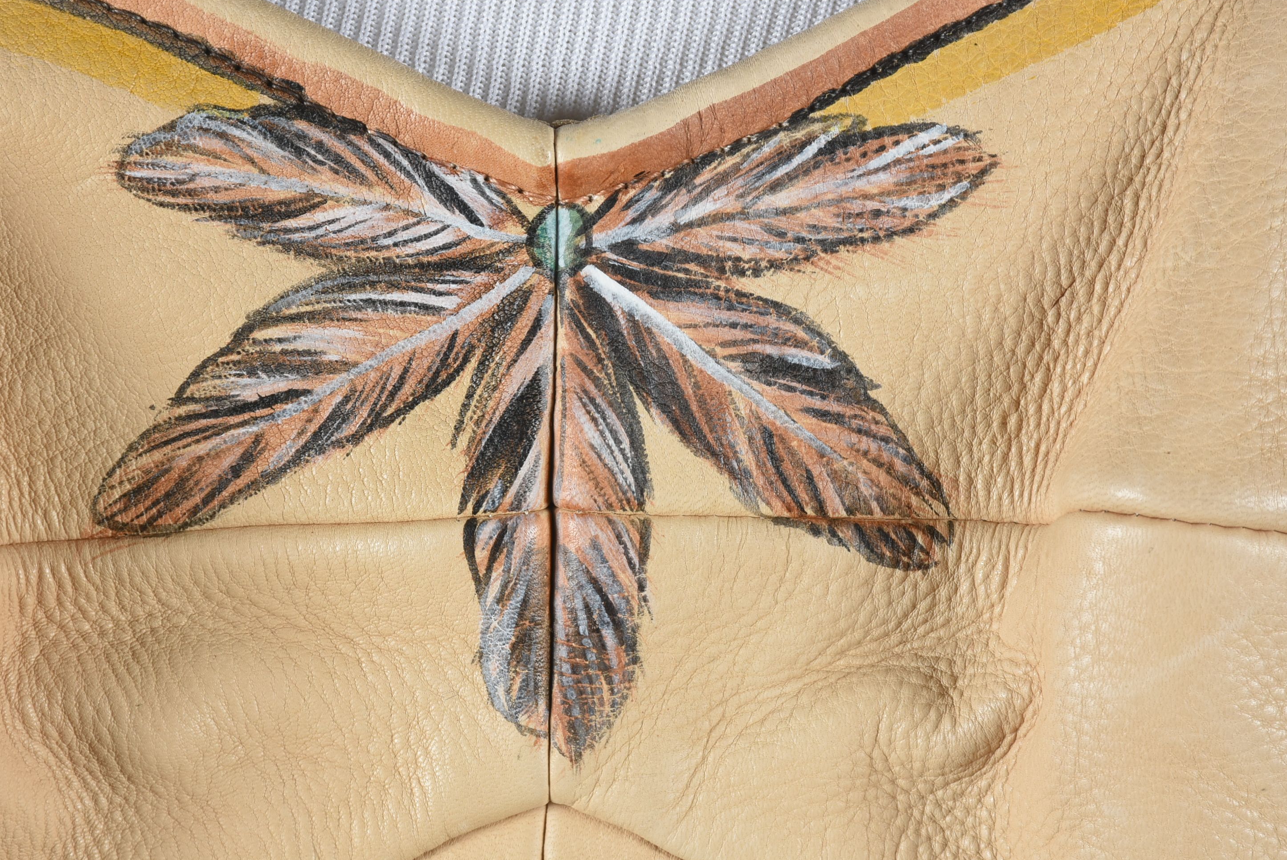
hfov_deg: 10.2
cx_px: 623
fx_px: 7227
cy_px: 439
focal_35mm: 202
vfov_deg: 6.8
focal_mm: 130
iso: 320
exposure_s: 1/125
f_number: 16
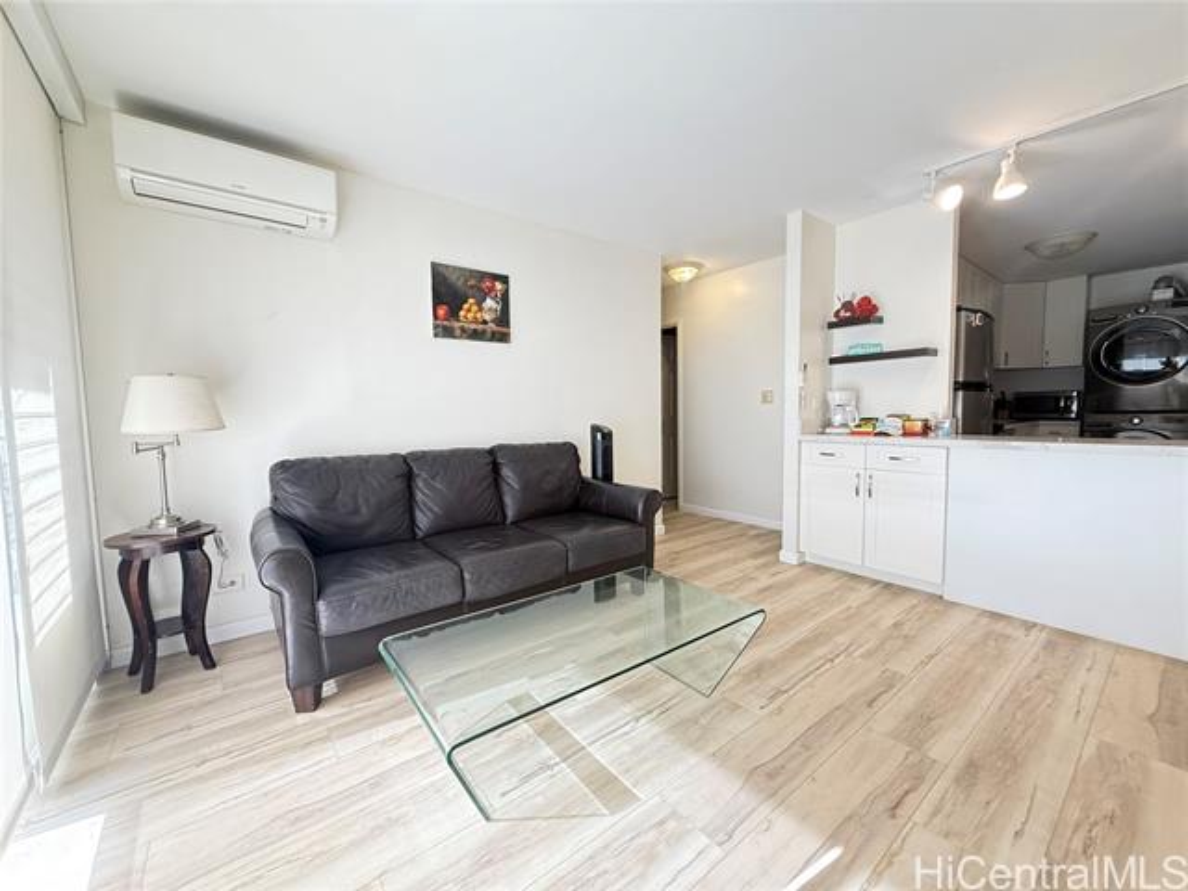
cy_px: 446
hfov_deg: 102.1
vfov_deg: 85.7
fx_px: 480
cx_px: 594
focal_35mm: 14
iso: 500
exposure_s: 1/120
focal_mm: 2.22
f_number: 2.2
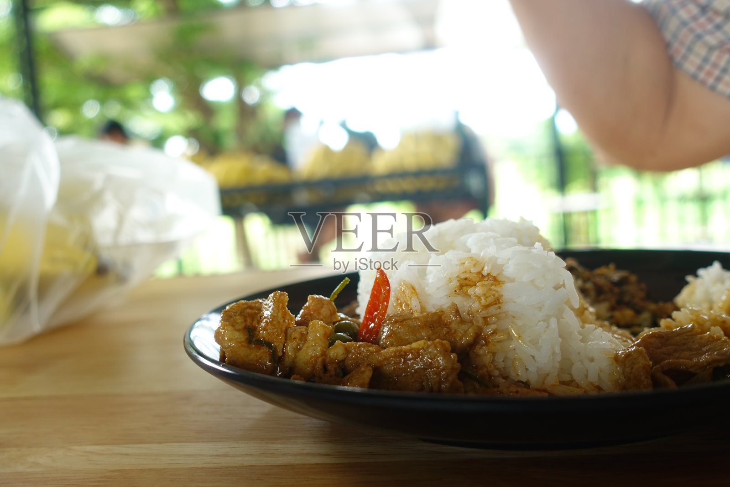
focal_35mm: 40
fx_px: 811
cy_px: 244
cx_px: 365
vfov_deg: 33.4
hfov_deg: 48.5
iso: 125
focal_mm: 14.7
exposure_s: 1/60
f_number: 2.8
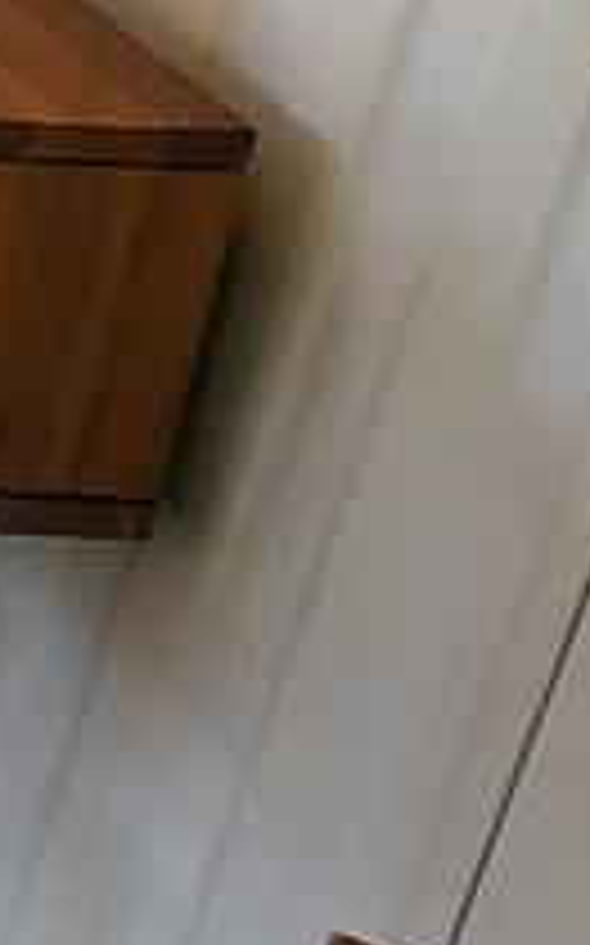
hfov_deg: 6.1
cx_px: -2477
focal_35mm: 105
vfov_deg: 16.7
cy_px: -724
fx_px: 2705
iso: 64
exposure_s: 1/120
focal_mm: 2.2
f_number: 2.2
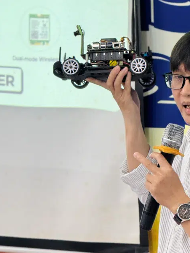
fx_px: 1895
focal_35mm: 259
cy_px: 61
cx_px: 111
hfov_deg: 5.7
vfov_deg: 7.6
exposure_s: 1/61
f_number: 2.8
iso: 250
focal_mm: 15.66
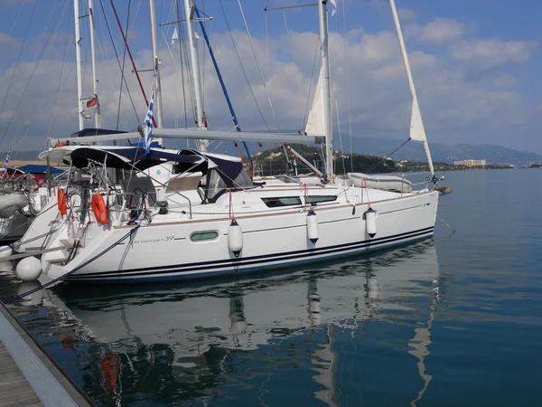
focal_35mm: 36
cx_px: 271
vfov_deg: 39.7
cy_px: 204
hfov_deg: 51.4
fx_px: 564
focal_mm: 6.4
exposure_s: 1/640
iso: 80
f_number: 6
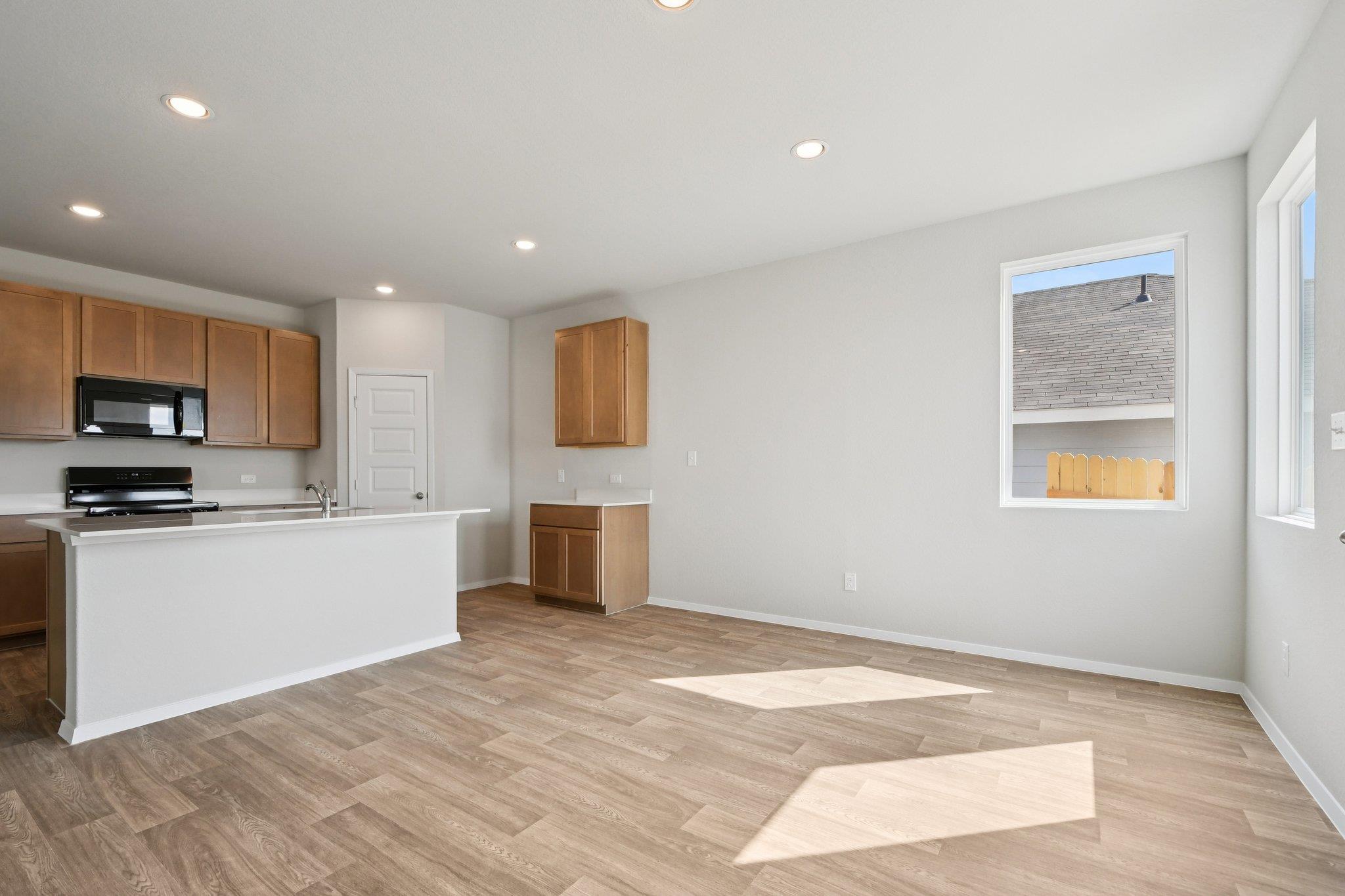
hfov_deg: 100.4
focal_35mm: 15
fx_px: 560
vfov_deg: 77.3
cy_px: 448
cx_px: 672
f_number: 8
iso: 400
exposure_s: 1/250
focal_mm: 10
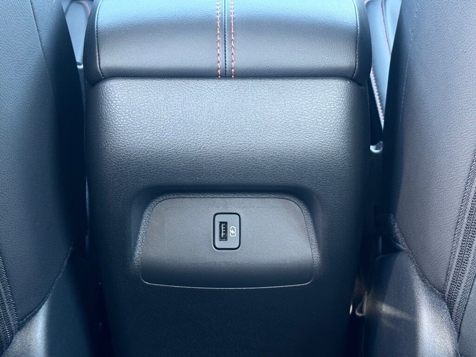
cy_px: 178
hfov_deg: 39.7
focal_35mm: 48
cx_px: 238
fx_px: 660
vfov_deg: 30.3
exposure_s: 1/60
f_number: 1.78
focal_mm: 6.76
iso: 200
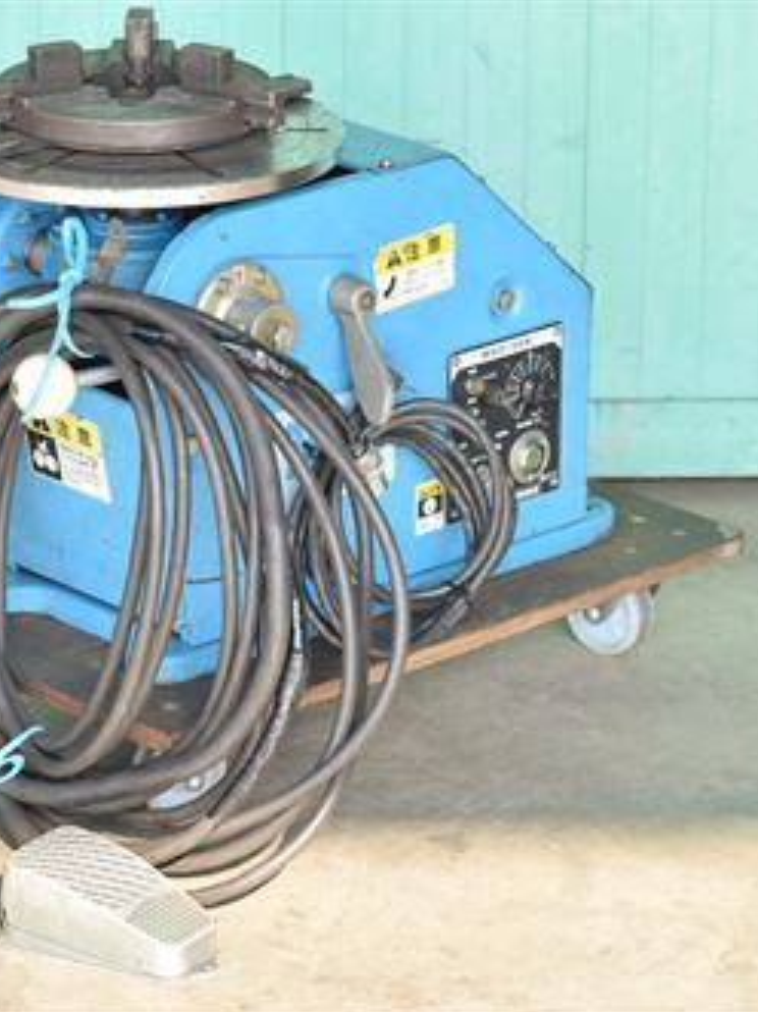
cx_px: 226
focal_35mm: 157
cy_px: 508
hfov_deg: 9.4
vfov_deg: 12.6
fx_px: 4587
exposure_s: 1/1250
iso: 1250
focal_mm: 72
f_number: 6.3
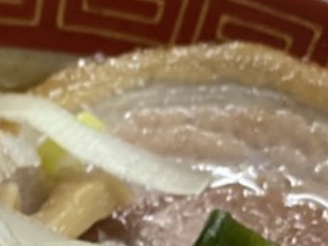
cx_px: -85
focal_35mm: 257
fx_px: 2434
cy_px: 577
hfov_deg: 7.6
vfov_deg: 5.6
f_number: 2
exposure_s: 1/50
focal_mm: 6
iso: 160
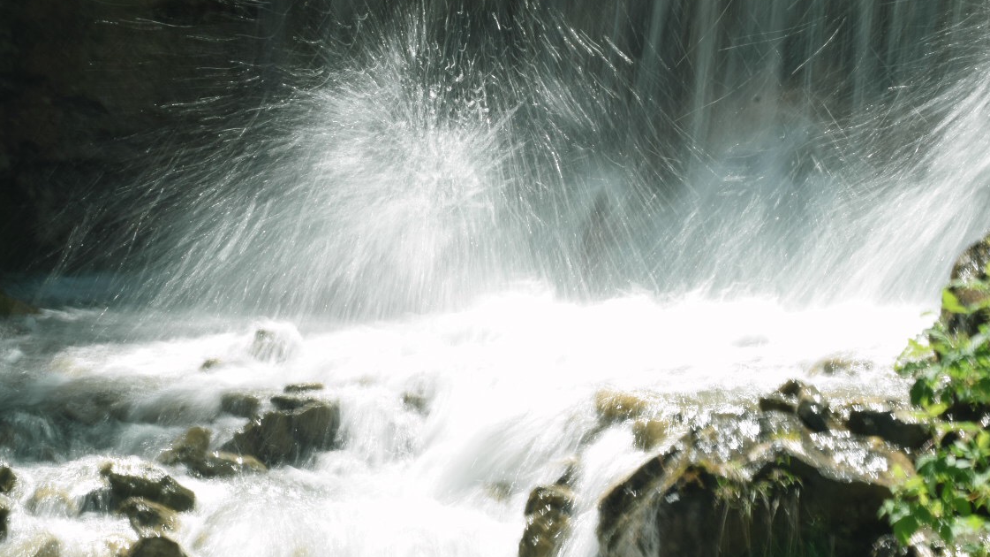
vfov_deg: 7.6
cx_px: 515
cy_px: 323
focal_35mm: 159
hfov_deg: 13.5
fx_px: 4173
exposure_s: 1/13
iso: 100
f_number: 32
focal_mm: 70
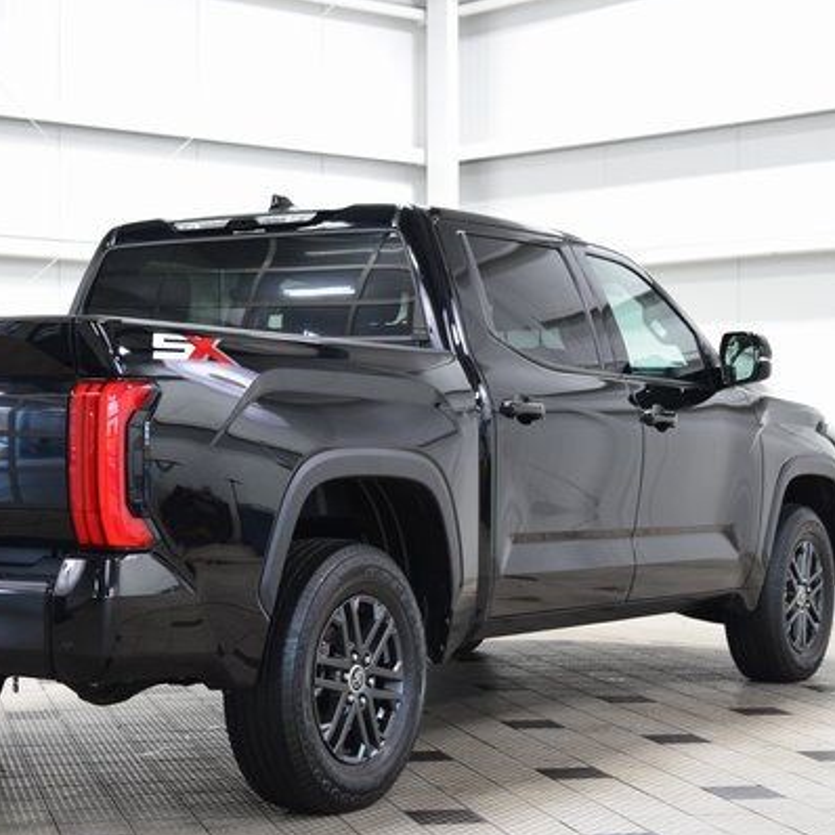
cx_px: 243
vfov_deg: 24.1
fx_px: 1956
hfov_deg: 23.9
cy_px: 431
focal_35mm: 72
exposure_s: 1/60
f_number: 4
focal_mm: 35
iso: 1600
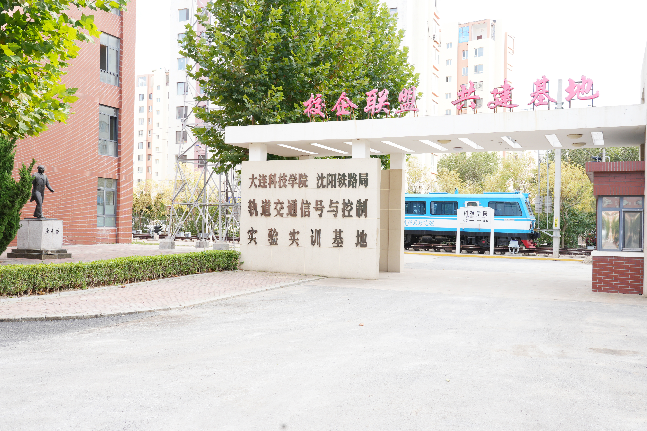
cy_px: 216
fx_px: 647
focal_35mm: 36
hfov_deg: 53.1
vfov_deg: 36.9
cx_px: 324
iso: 100
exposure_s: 1/25
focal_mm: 36
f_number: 9
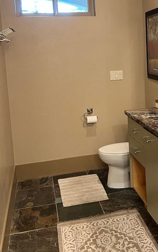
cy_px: 83
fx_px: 310
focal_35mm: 45
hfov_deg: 28.1
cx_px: 122
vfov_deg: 43.7
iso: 250
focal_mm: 5.7
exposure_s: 1/60
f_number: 1.5
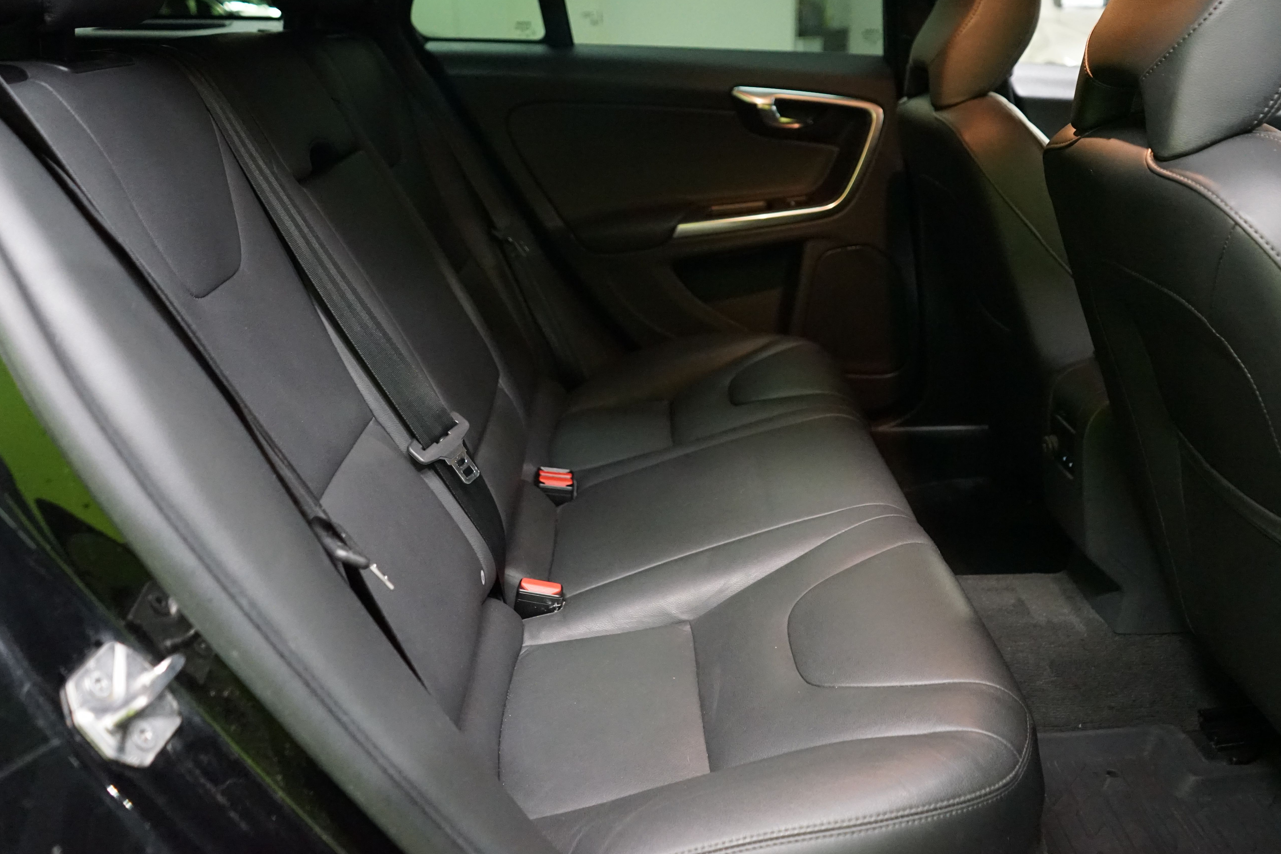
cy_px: 376
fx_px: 1174
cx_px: 677
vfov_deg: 39.9
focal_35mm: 33
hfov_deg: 57.2
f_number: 3.5
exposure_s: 1/100
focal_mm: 28
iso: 6400
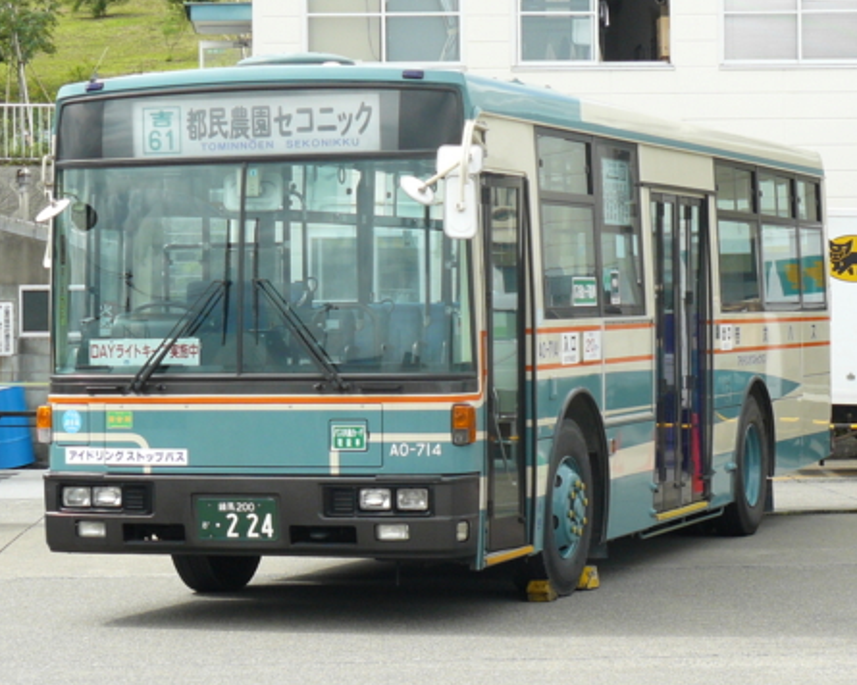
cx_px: 426
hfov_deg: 16.0
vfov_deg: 12.9
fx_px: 3044
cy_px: 342
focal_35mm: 120
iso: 100
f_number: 3.2
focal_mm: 12.6
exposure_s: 1/640
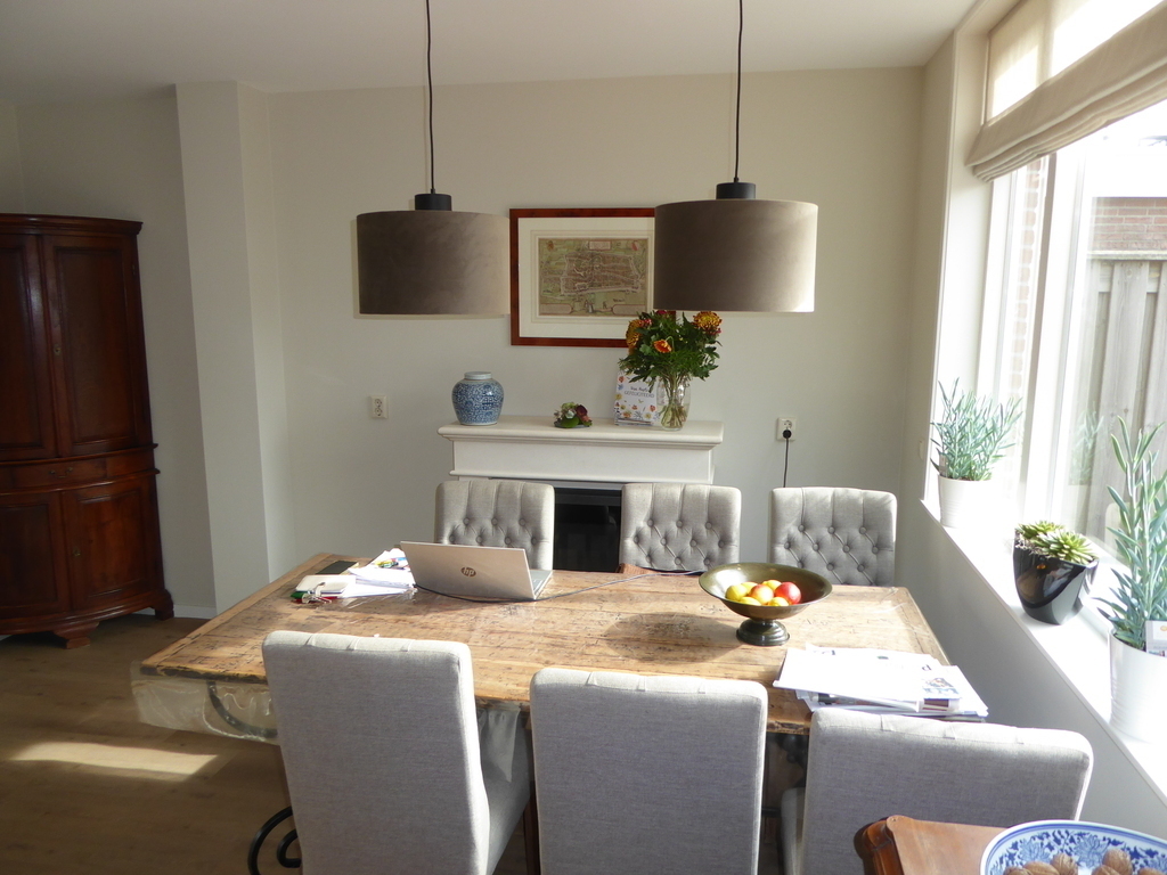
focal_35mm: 24
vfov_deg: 56.8
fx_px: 809
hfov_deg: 71.6
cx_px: 584
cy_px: 438
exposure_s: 1/60
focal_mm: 4.3
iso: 100
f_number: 3.3
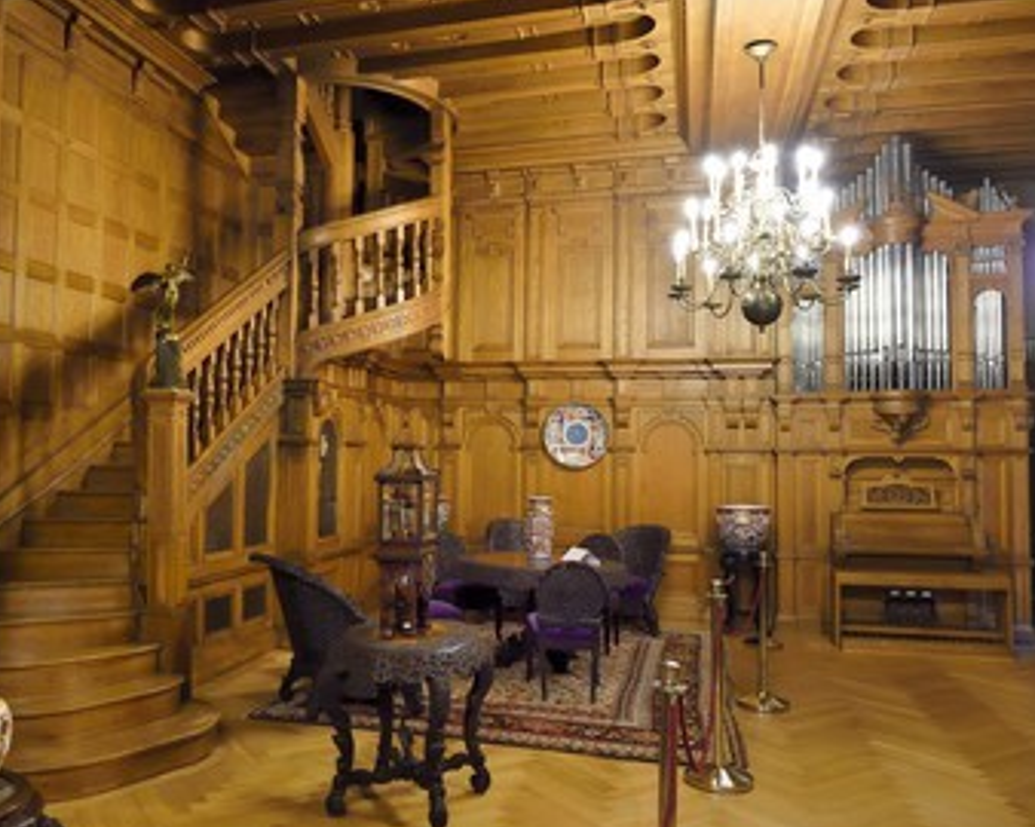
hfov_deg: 61.8
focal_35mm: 28
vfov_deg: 51.5
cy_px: 420
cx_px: 423
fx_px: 857
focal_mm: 24
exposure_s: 1/25
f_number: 8
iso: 4000
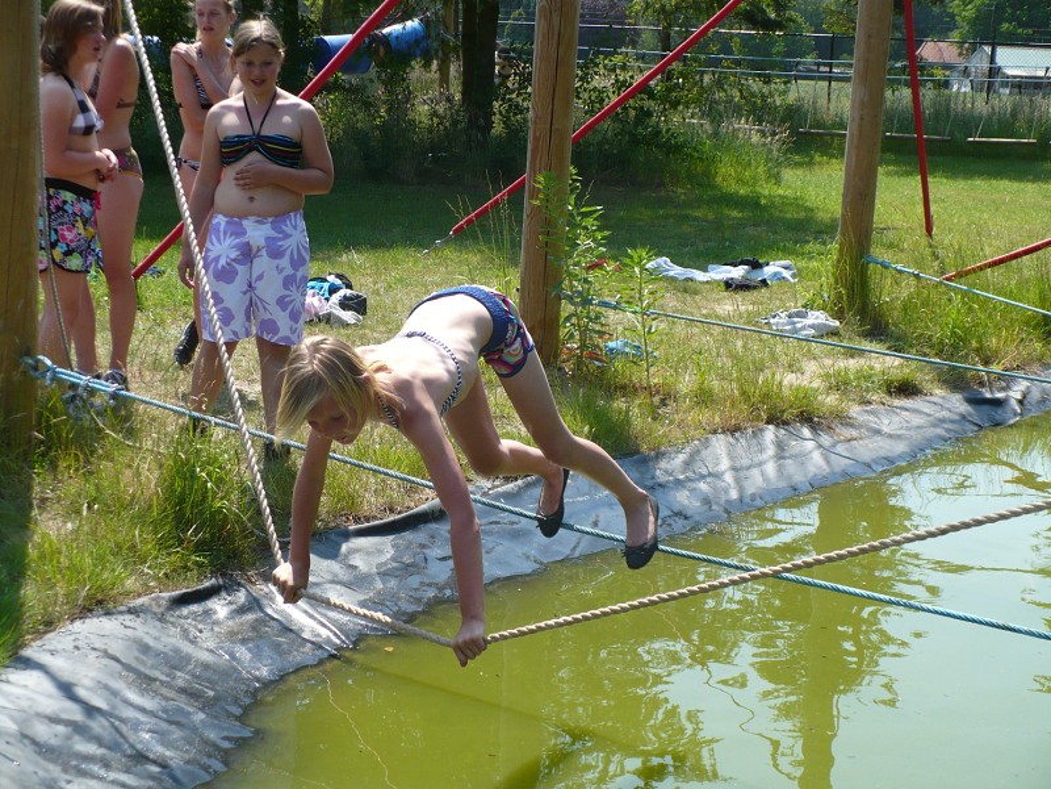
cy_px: 394
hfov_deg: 32.2
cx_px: 526
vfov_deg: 24.4
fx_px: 1822
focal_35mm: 60
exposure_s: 1/640
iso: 100
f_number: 3.1
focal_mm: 9.9
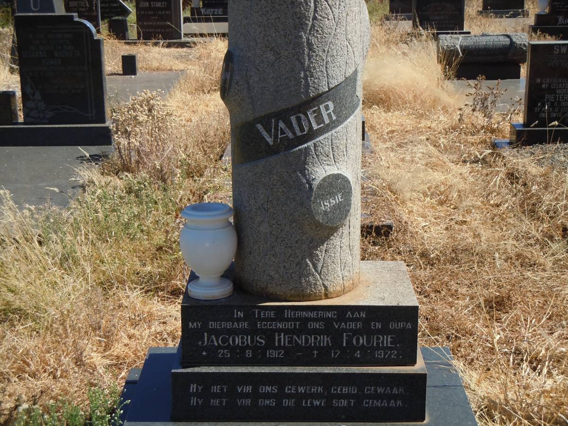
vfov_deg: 21.6
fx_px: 1116
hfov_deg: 28.6
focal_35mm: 68
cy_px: 213
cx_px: 284
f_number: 8.2
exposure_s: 1/320
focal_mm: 12.2
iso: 200
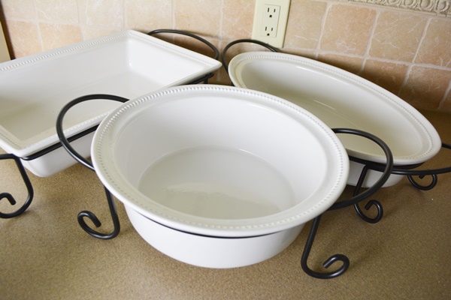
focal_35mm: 27
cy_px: 150
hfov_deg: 67.4
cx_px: 226
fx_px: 338
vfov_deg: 47.9
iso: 400
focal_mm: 18
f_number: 4.5
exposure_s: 1/80
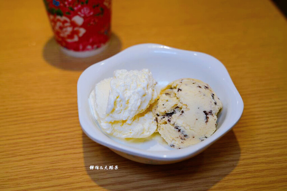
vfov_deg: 28.1
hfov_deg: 41.1
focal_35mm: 48
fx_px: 382
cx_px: 144
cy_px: 96
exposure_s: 1/100
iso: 320
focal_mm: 48
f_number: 5.6
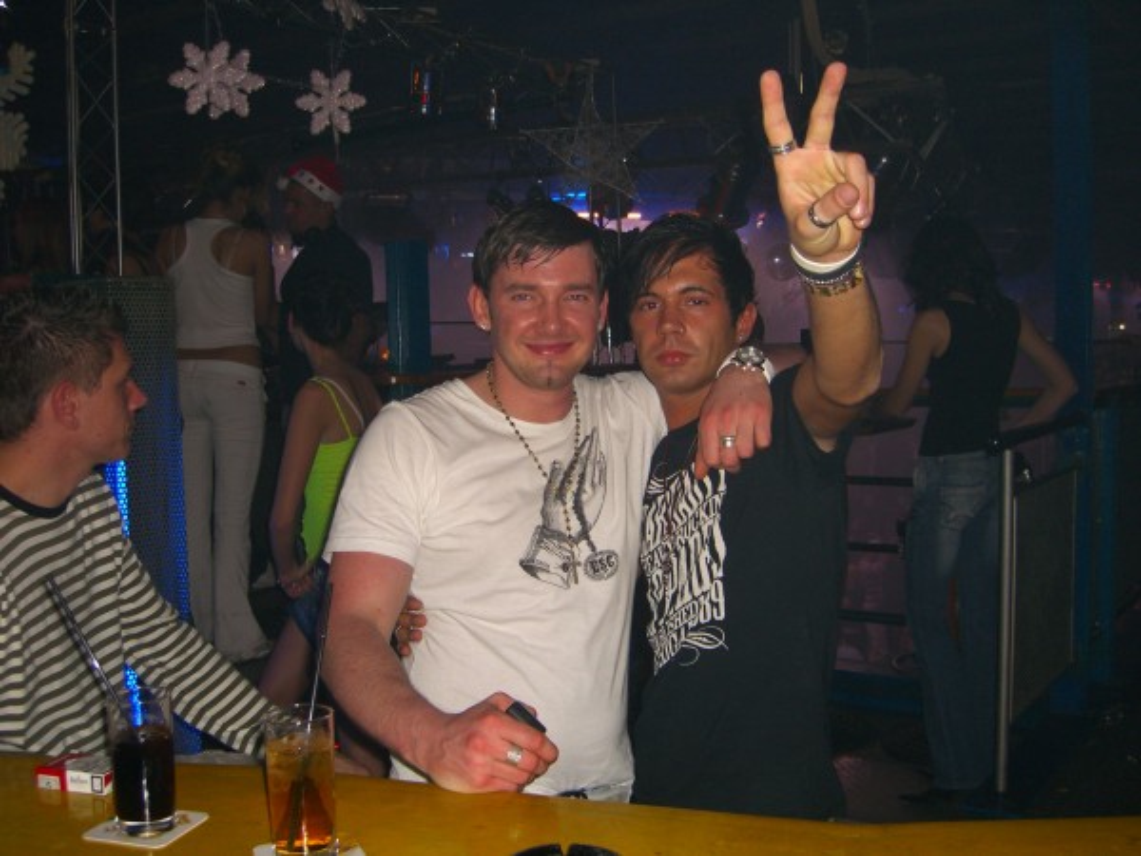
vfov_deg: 37.7
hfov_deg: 49.0
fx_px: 1253
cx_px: 570
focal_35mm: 38
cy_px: 428
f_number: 2.8
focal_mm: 7.9
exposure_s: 1/60
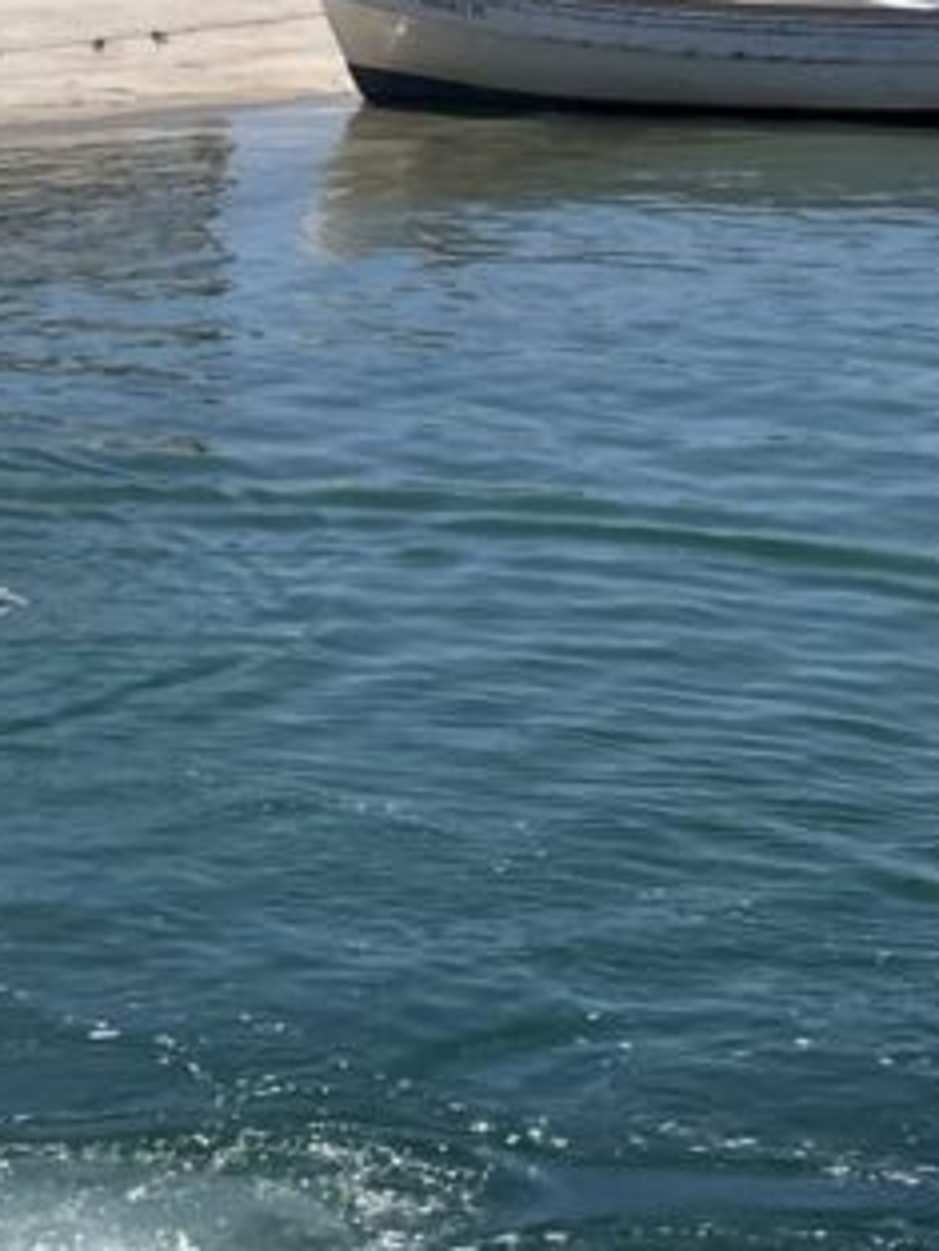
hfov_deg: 11.2
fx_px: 4807
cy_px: -715
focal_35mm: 133
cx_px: 392
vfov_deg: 13.8
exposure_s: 1/5814
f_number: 1.6
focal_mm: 4.2
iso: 32
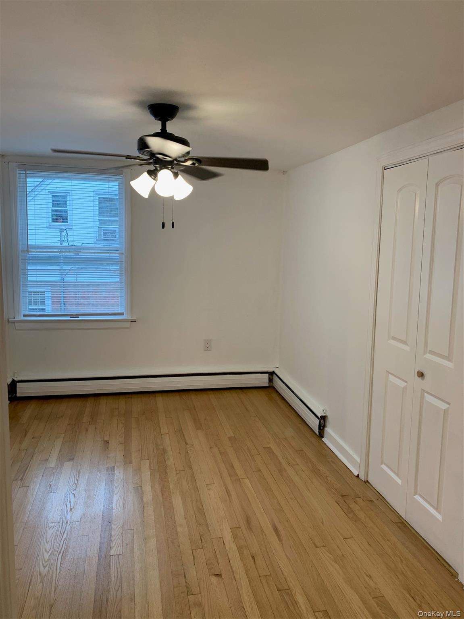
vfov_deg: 67.3
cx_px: 232
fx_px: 465
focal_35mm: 26
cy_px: 310
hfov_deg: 53.0
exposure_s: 1/60
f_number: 1.8
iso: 50
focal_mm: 4.25
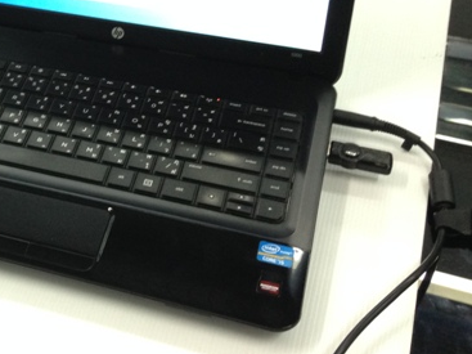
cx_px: -40
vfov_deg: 20.1
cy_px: 39
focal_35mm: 72
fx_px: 981
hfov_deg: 25.2
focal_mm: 4.12
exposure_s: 1/20
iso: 125
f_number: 2.4
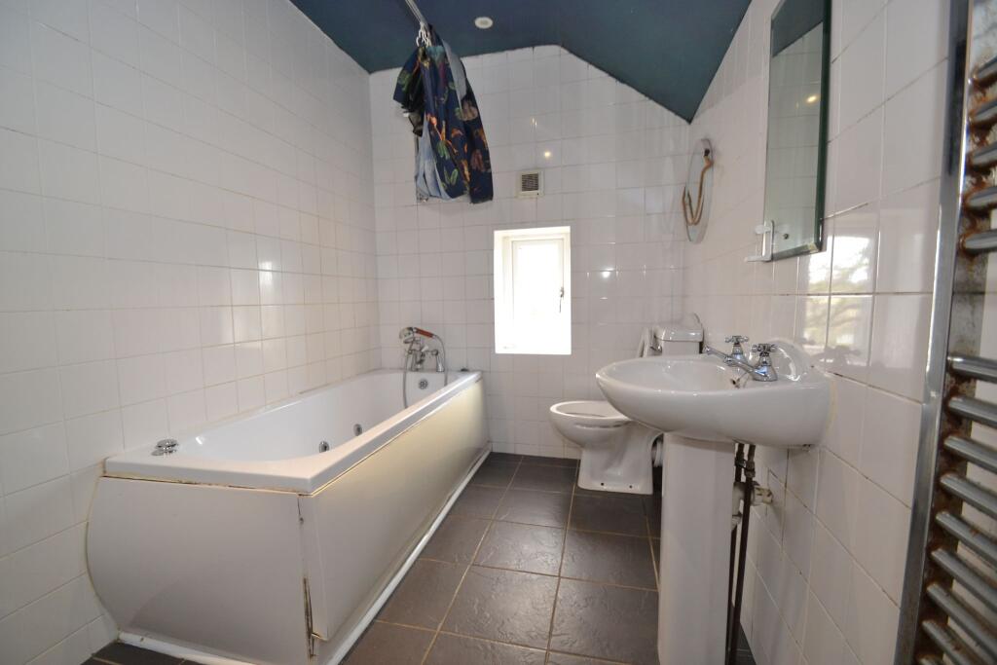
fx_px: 415
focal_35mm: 15
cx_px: 498
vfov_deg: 77.3
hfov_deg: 100.4
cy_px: 332
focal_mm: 10
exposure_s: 1/60
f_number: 3.5
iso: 560
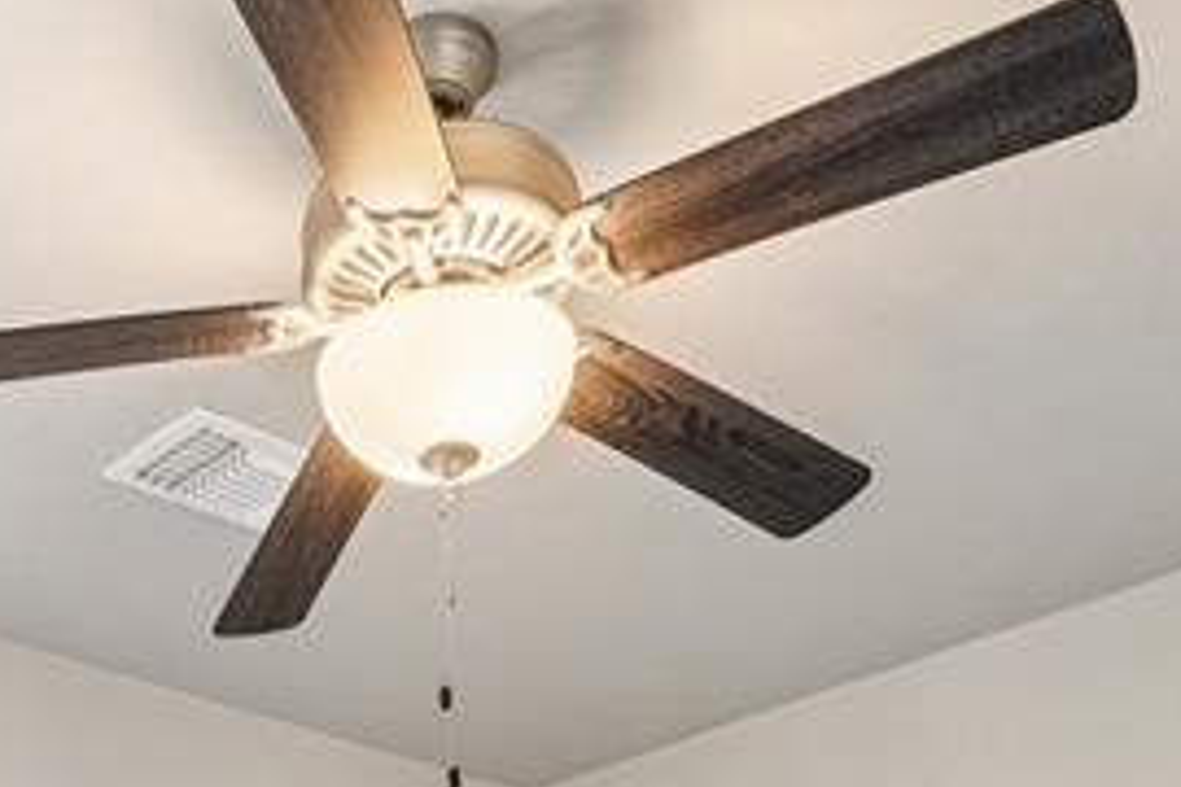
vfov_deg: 20.0
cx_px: 221
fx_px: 1739
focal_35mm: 53
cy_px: 1338
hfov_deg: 36.2
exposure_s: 1/13
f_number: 8
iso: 400
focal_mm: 14
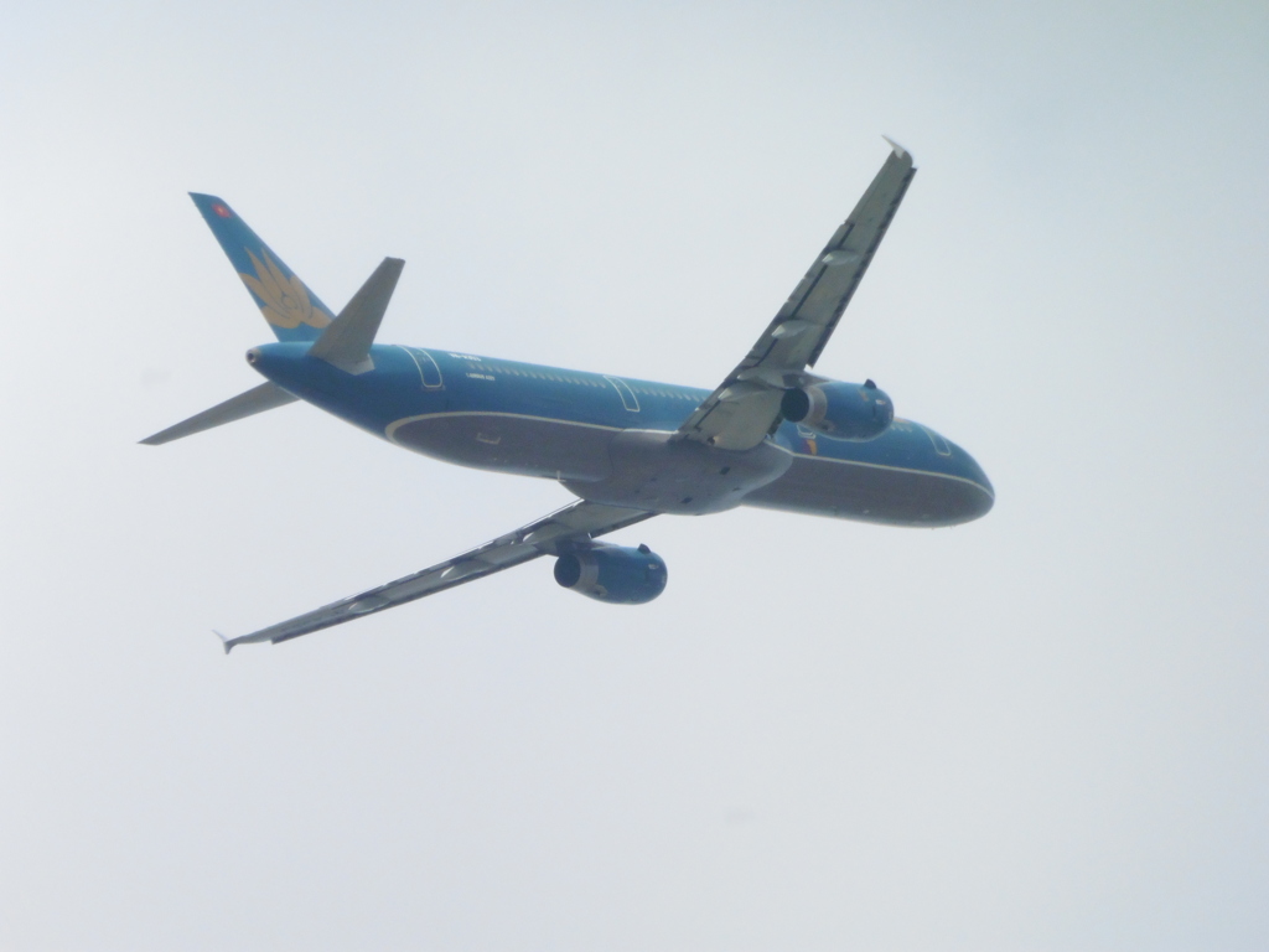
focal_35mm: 434
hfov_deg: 4.6
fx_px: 15910
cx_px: 634
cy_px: 476
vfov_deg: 3.4
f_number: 6.2
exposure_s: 1/2000
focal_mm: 77.4
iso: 400
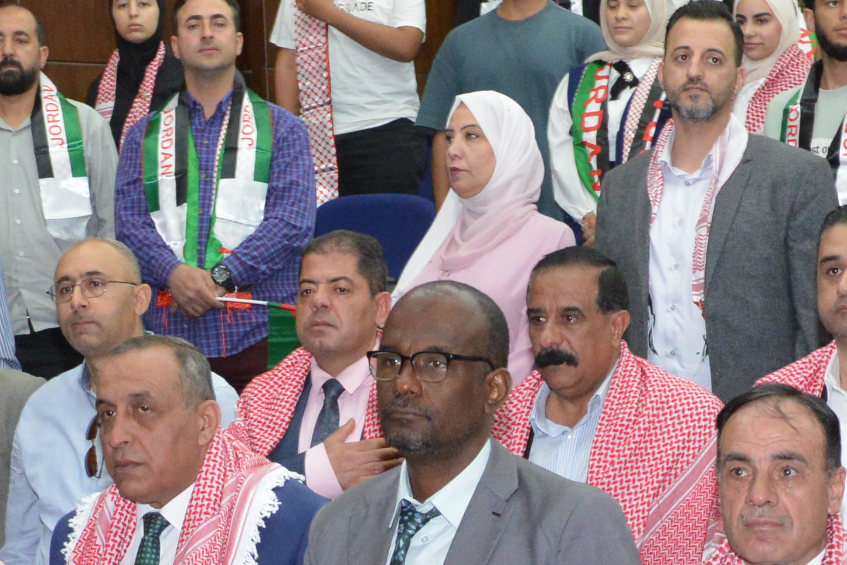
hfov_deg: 12.6
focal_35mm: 163
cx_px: 328
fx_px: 3836
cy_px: 831
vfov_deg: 8.3
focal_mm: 32
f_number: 5.6
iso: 3200
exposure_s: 1/160
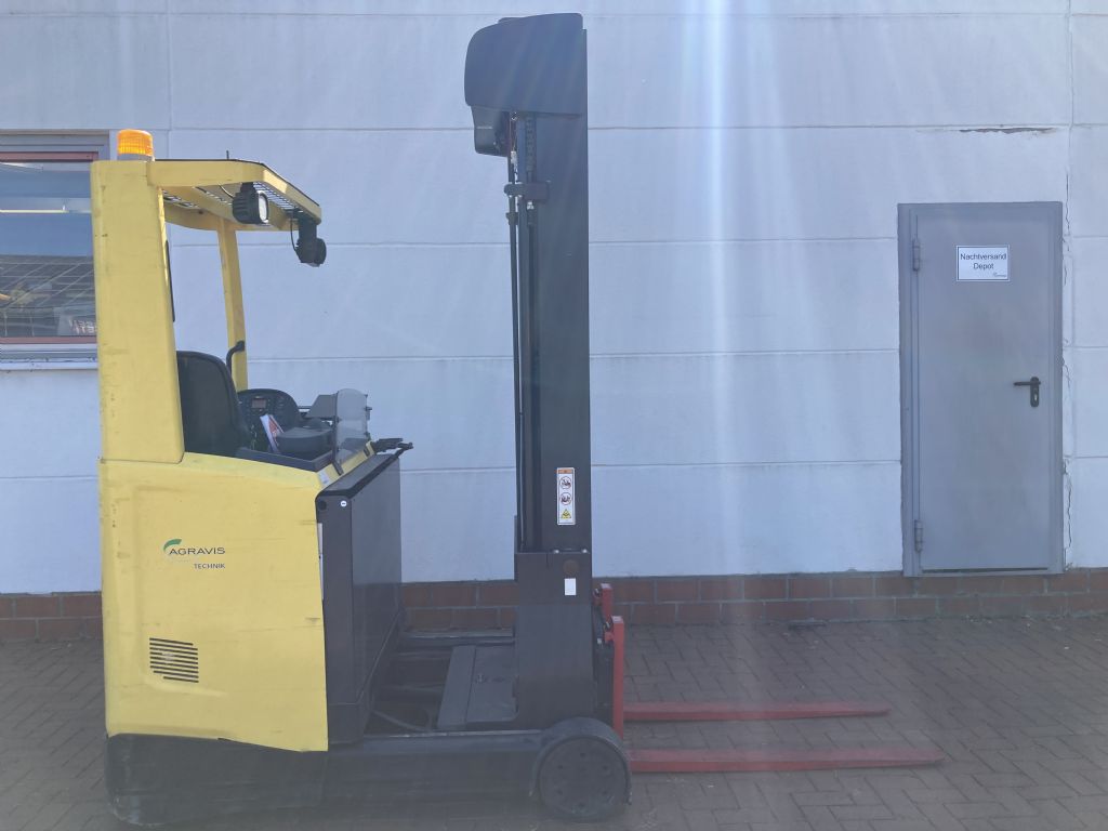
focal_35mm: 28
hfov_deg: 63.4
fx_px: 896
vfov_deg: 49.7
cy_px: 416
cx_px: 554
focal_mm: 3.99
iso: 20
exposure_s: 1/771
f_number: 1.8
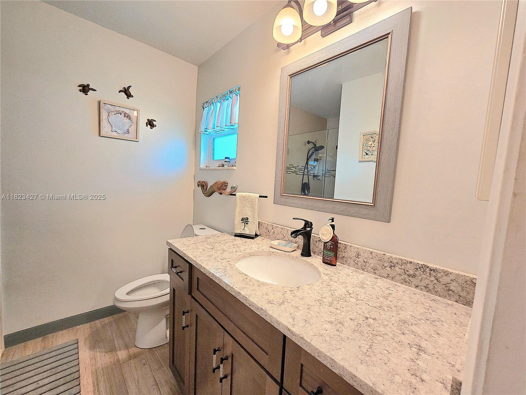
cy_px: 198
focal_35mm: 13
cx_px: 263
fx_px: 198
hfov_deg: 106.2
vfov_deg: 89.9
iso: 125
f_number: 2.2
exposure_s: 1/60.2
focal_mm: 2.2
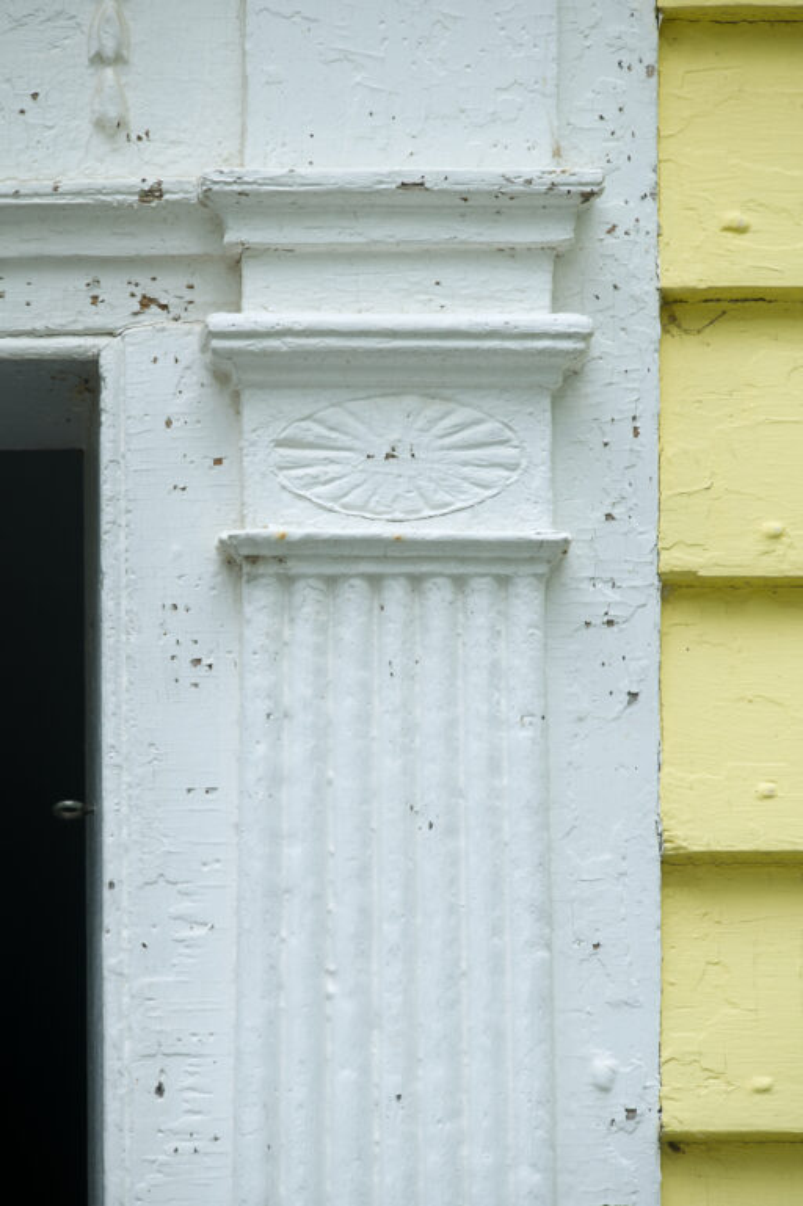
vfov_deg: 6.9
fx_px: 10046
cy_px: 603
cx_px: 402
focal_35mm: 300
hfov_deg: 4.6
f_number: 8
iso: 200
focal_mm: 300
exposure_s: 1/125
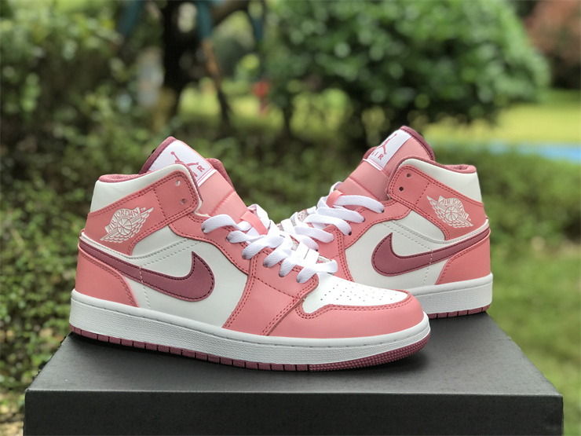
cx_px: 290
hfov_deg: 33.8
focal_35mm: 57
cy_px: 218
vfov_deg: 25.7
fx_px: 957
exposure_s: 1/50
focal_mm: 6.6
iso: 32
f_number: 2.8
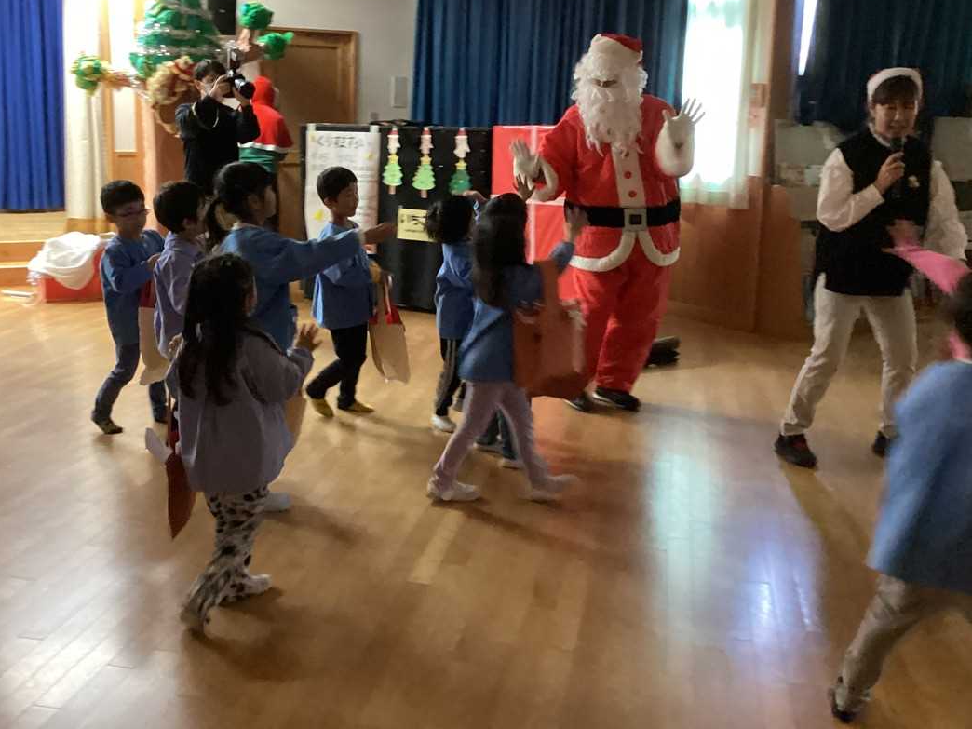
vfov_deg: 37.5
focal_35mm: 38
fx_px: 1067
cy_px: 283
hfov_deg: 48.9
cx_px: 428
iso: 400
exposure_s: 1/25
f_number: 2.4
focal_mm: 3.3
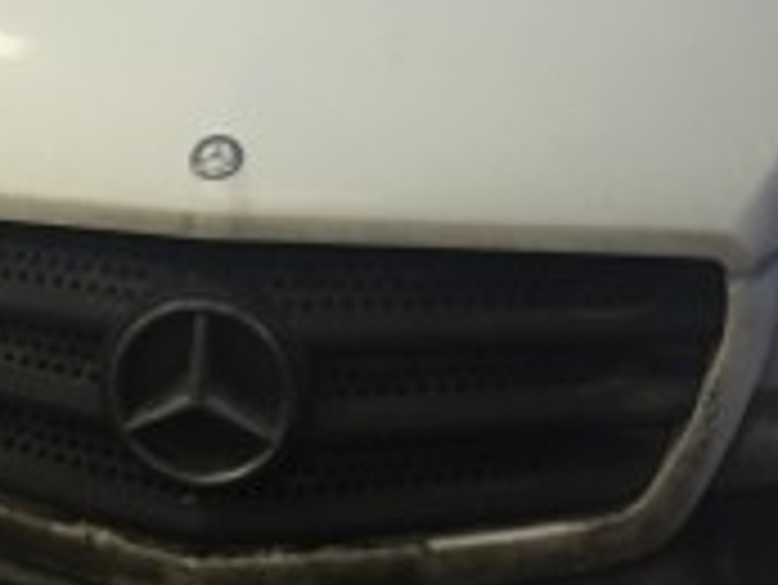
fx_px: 1507
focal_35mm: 67
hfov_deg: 28.8
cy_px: -45
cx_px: 261
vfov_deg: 21.0
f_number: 2.2
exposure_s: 1/33
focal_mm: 4.15
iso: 100
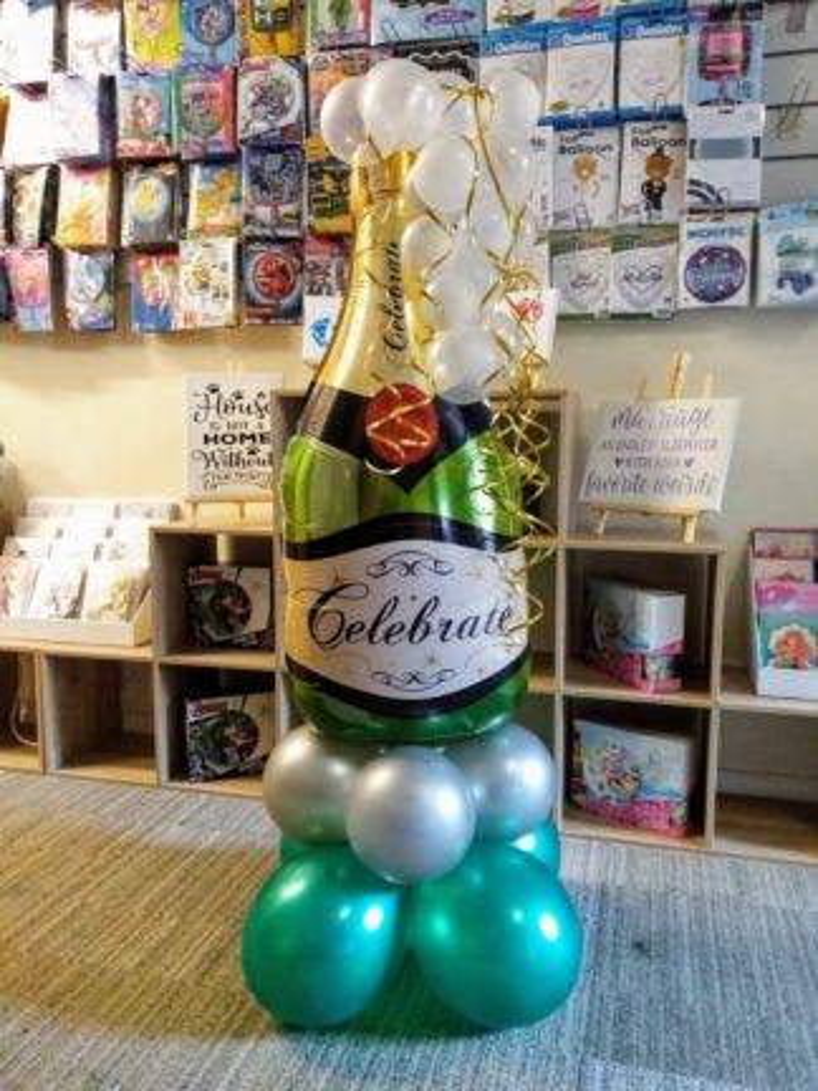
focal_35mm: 26
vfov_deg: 67.3
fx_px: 819
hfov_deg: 53.1
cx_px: 409
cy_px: 546
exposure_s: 1/25
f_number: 1.8
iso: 769
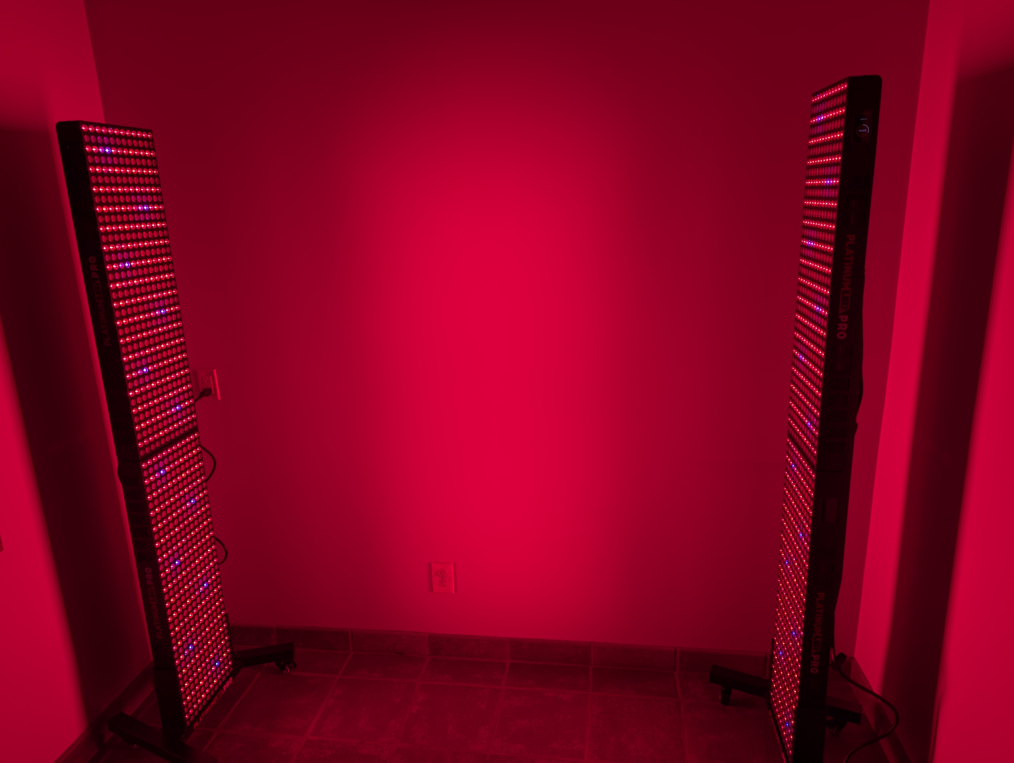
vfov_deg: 56.9
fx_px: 704
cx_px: 507
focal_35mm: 24
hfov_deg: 71.5
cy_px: 382
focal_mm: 6.81
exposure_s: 1/394
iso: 25
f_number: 1.85
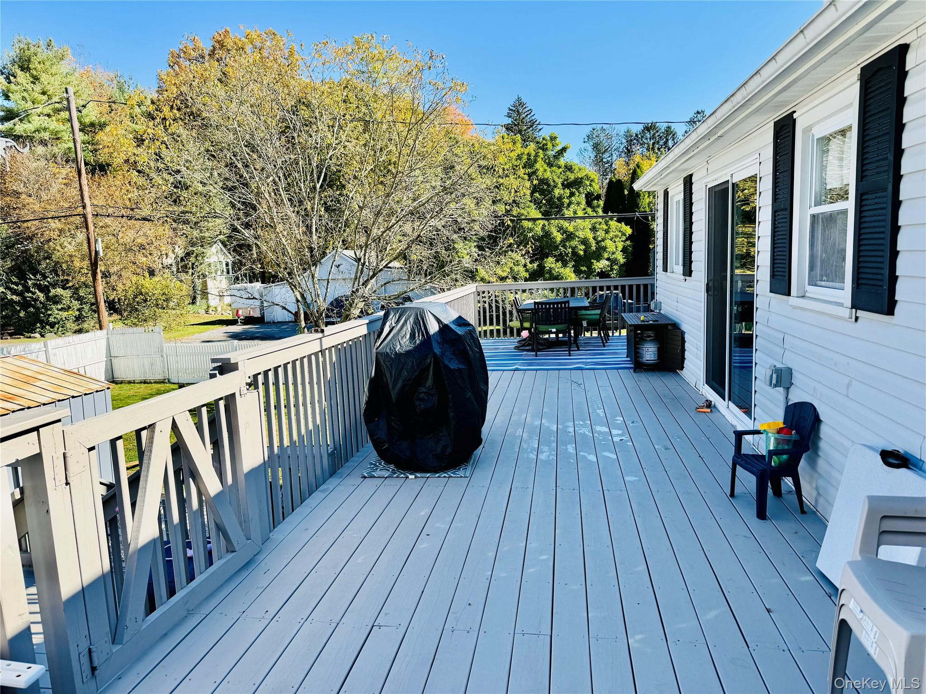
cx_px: 463
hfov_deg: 71.6
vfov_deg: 56.8
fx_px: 642
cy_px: 347
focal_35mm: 24
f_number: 1.78
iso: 80
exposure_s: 1/1770
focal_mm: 6.76
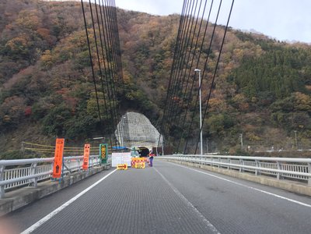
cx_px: 156
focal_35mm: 29
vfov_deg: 48.2
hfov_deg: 61.7
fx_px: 261
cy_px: 117
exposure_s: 1/60
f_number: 2.2
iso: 40
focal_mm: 4.15
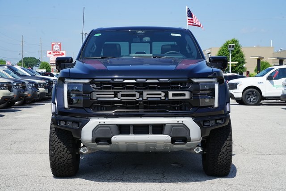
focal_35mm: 73
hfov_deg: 27.7
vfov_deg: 18.7
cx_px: 143
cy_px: 96
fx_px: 580
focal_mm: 73
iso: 100
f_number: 13
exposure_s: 1/100
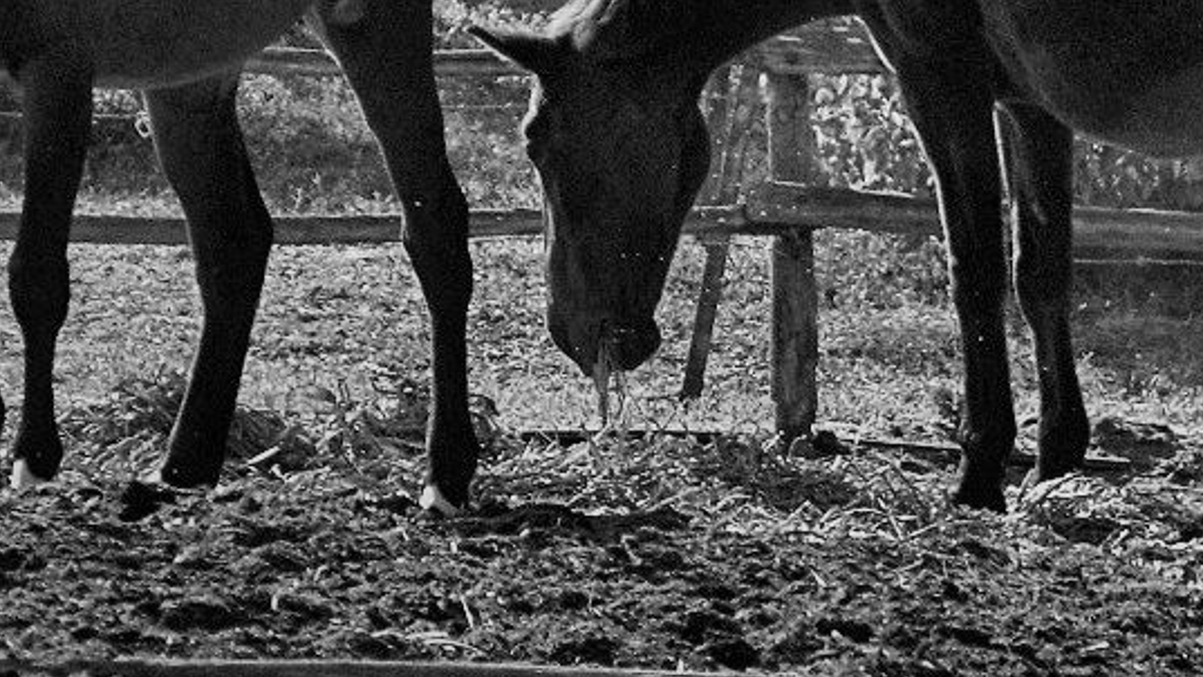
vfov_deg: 1.7
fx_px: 22169
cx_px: 1205
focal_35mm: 695
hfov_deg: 3.1
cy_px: -239
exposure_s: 1/1000
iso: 640
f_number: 4.5
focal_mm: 170
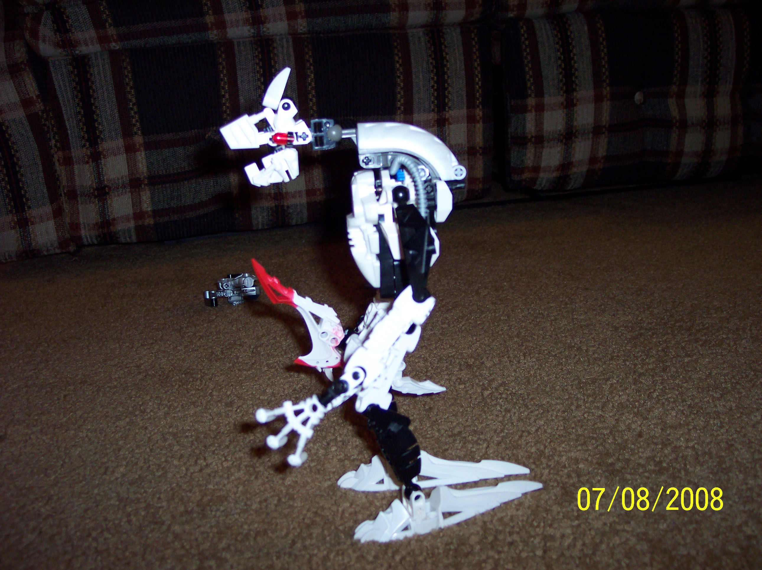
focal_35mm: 38
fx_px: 836
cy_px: 285
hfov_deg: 49.0
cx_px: 381
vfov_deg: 37.7
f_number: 2.8
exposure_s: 1/30
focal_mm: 8
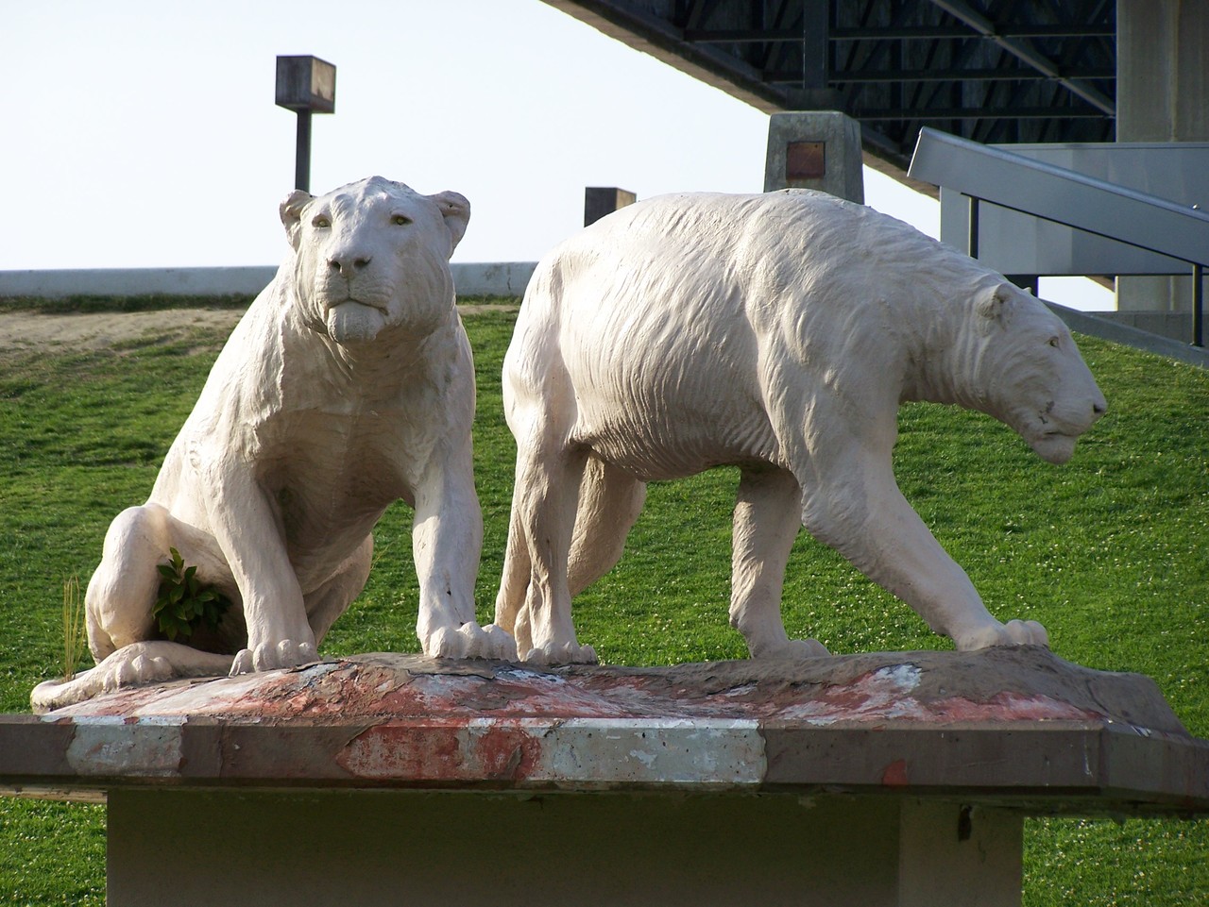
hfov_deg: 10.5
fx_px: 6603
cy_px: 454
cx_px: 604
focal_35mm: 189
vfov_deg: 7.9
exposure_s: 1/640
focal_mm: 31.3
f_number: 3.2
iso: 80
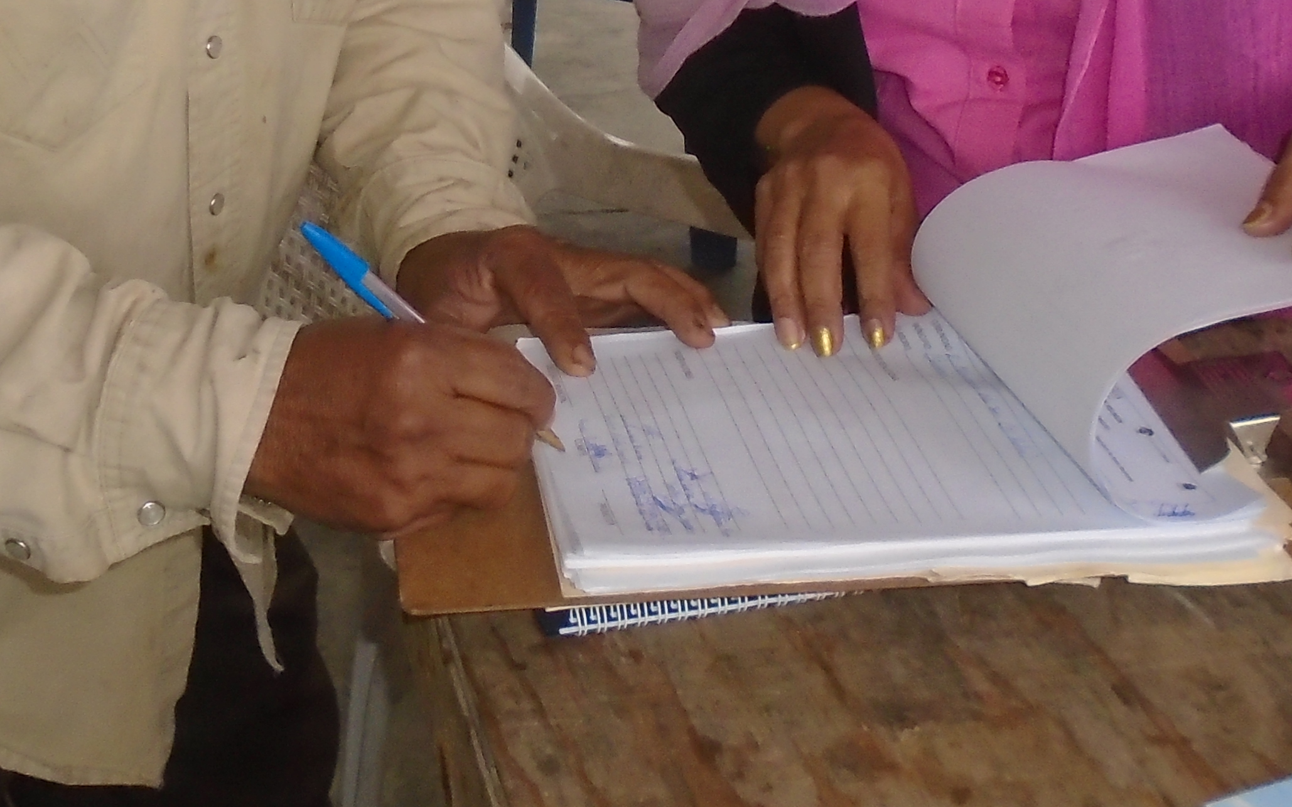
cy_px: 56
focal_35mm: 69
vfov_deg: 18.5
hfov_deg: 29.8
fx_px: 2429
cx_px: 588
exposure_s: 1/200
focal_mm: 4.6
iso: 200
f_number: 3.2
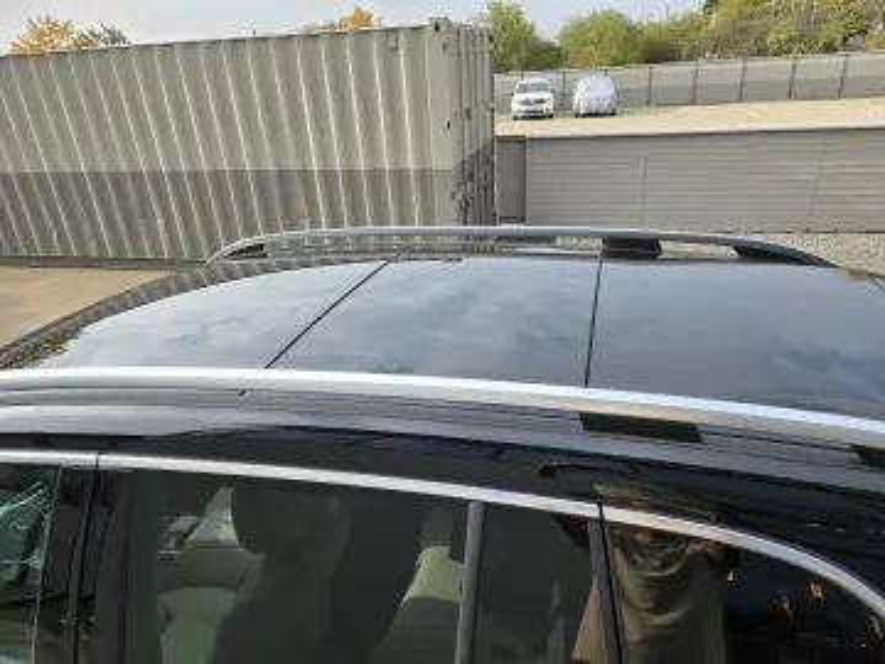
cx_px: 442
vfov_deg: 58.9
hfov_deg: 73.9
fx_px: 588
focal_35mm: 23
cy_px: 332
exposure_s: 1/2423
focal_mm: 5.4
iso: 80
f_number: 1.8
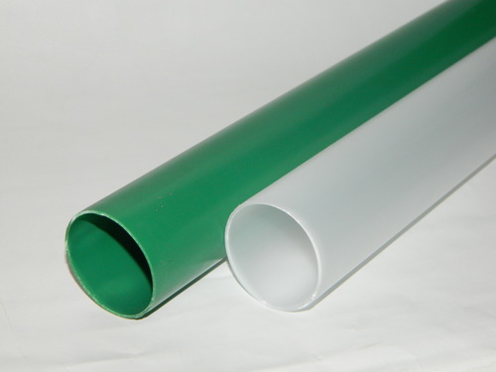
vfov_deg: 17.6
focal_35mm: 84
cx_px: 248
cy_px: 186
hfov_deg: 23.3
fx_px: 1204
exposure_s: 1/50
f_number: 4.2
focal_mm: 15.1
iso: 200
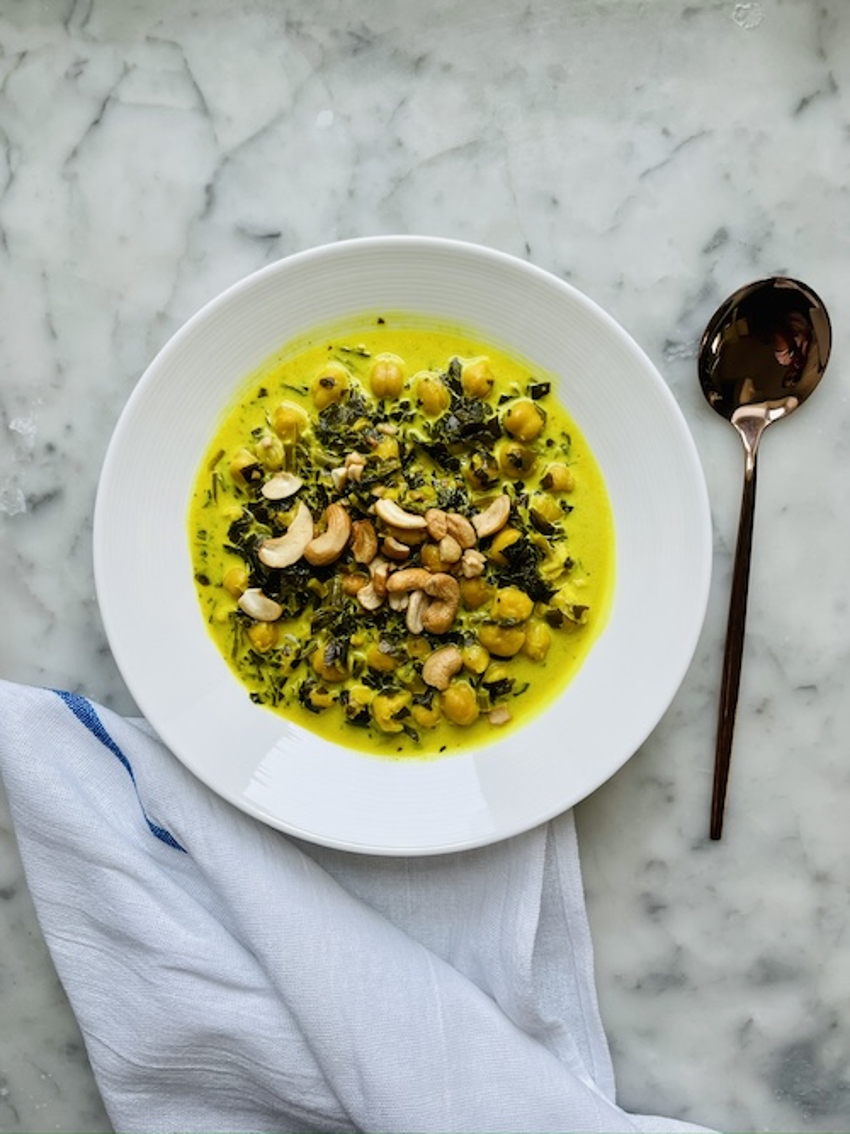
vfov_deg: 67.3
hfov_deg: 53.0
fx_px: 852
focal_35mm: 26
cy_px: 567
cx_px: 425
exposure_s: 1/140
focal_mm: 4.2
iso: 32
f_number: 1.6
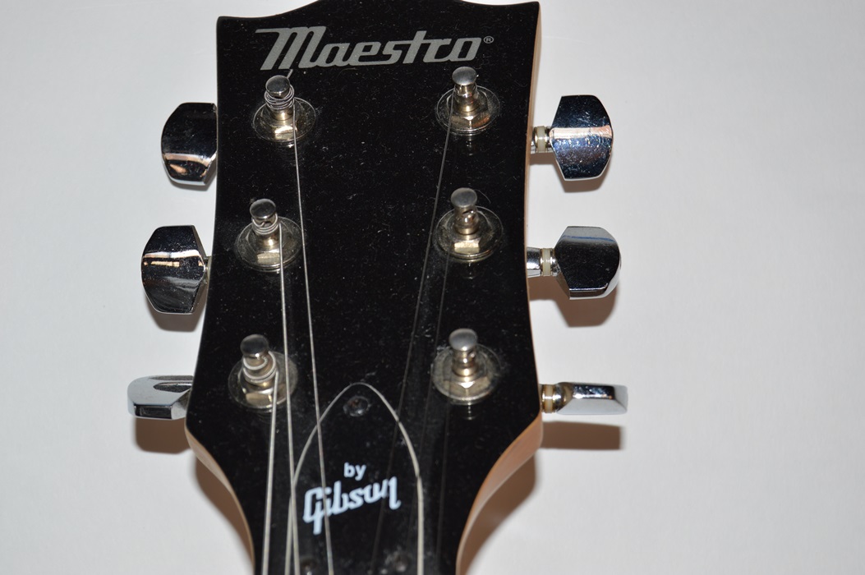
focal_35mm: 82
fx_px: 1980
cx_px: 432
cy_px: 288
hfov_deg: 24.6
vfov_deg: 16.5
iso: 100
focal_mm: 55
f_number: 8
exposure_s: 1/60
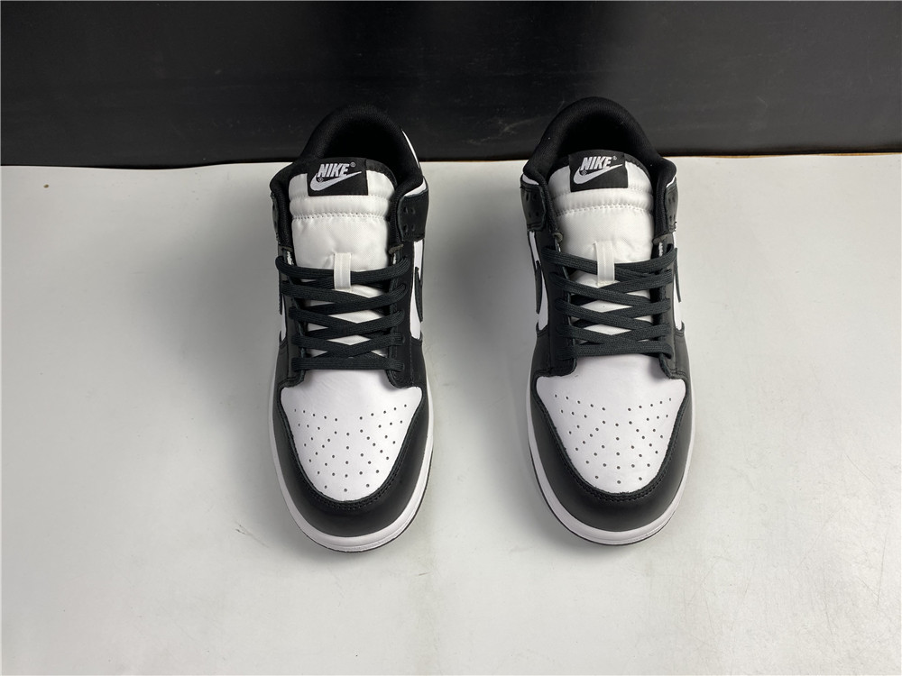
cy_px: 338
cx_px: 451
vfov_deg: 53.1
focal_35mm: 26
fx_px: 677
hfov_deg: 67.3
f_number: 1.8
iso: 40
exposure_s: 1/100
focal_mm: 4.25
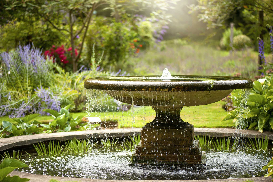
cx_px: 136
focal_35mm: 105
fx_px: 796
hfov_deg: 19.5
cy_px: 91
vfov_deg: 13.0
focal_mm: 105
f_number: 2.8
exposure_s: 1/250
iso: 100
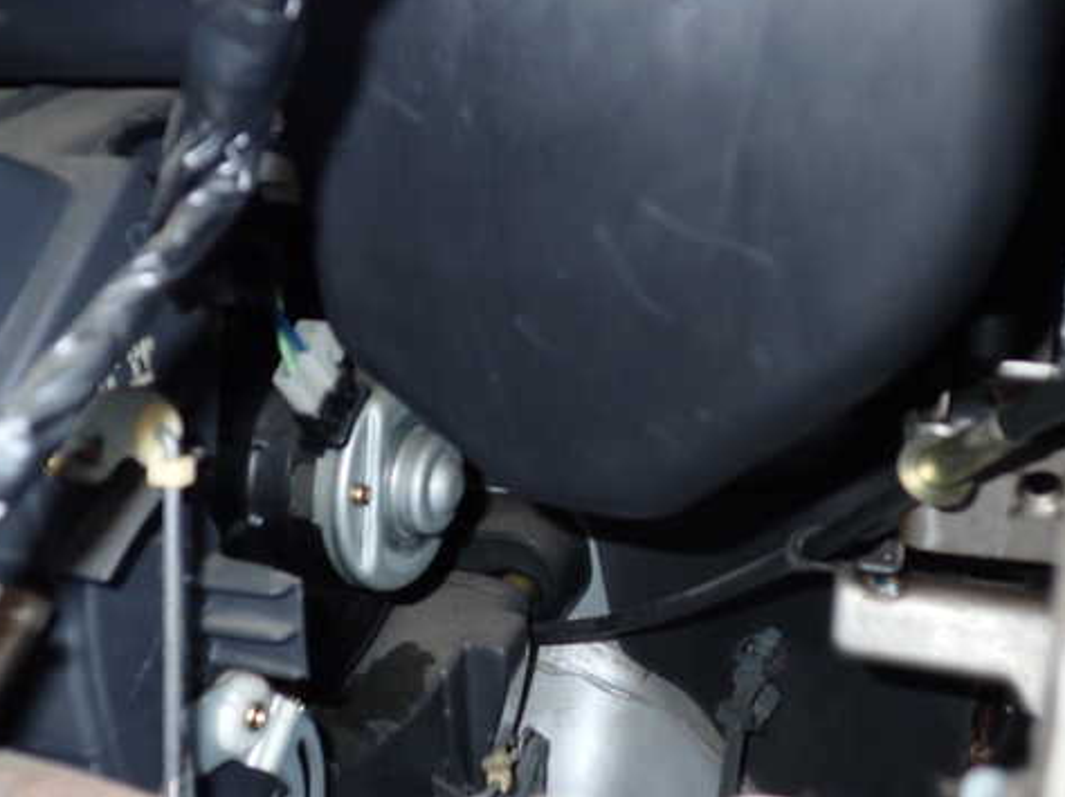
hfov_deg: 49.0
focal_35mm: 38
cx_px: 494
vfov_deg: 37.7
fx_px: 1169
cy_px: 406
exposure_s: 1/30
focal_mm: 5.4
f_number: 2.3
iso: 200
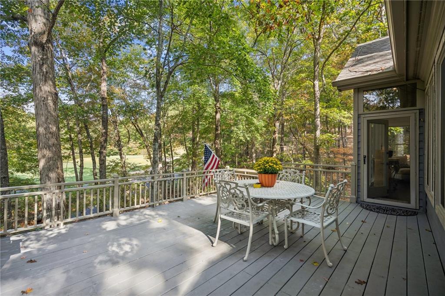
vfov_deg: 73.7
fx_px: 198
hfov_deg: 96.8
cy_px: 148
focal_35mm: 16
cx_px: 222
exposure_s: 1/80
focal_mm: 16
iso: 100
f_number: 5.6
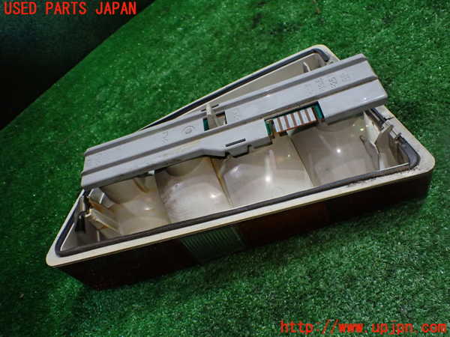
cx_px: 225
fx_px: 390
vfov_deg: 46.8
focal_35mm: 30
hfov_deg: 60.0
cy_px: 168
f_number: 2.3
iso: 640
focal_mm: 5.4
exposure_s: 1/125
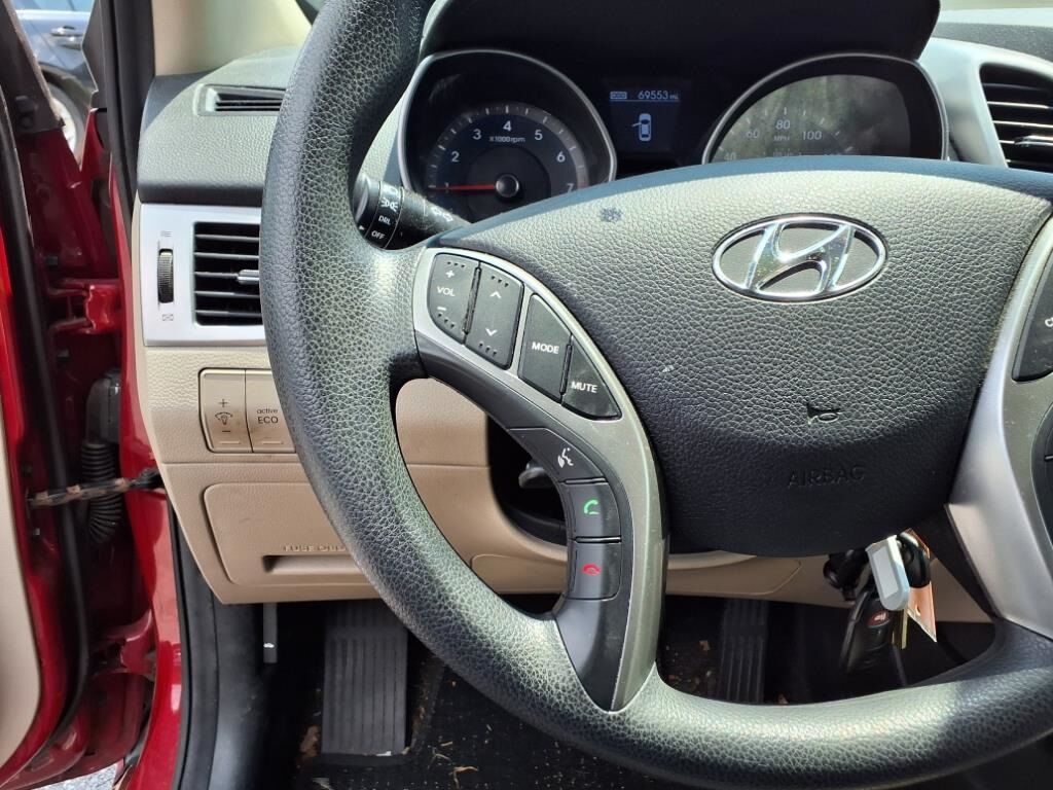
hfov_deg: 65.3
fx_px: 821
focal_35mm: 27
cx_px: 526
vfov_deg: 51.4
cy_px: 395
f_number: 1.9
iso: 40
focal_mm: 3.58
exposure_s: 1/476
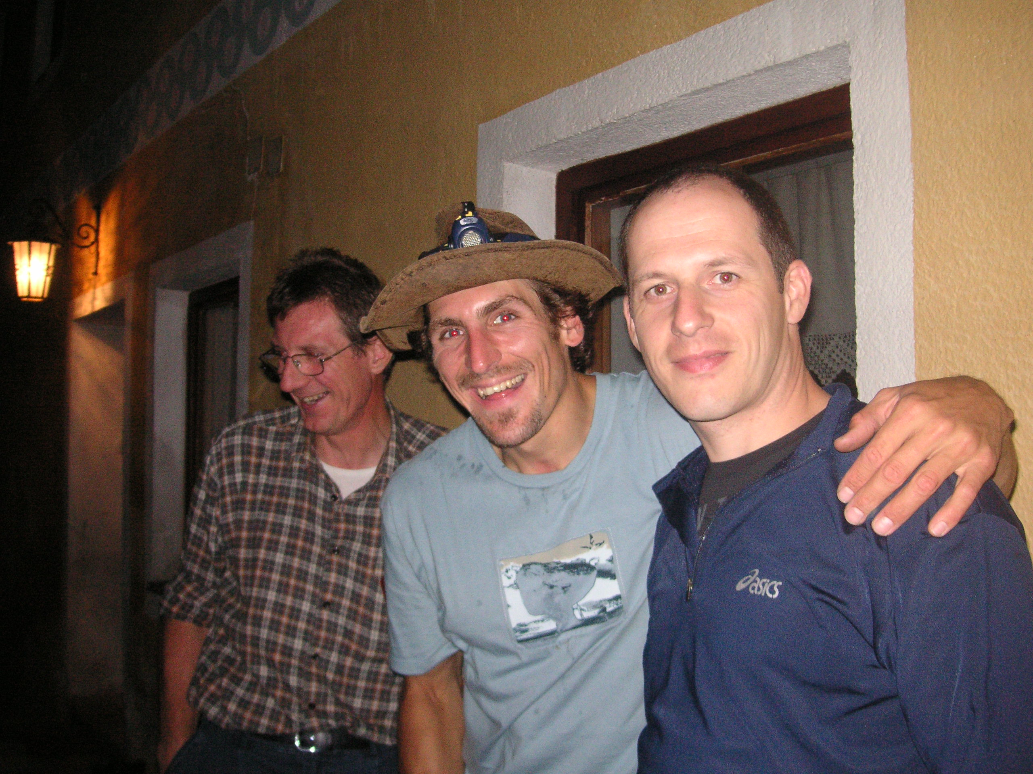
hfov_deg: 50.1
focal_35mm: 37
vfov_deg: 38.7
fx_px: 1104
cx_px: 516
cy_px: 387
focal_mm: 6.1
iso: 160
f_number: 2.8
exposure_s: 1/45
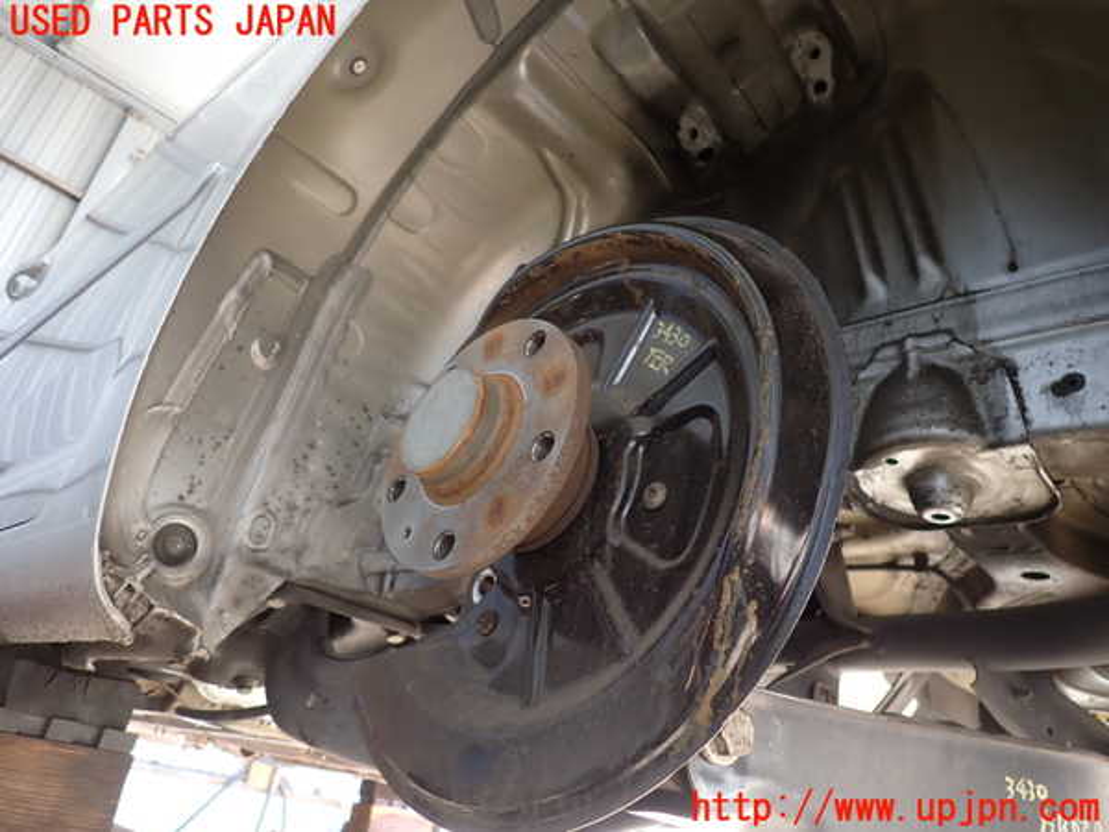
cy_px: 416
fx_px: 801
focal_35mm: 25
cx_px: 554
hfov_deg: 69.4
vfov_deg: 54.9
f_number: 2
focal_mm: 4.5
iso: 125
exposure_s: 1/60
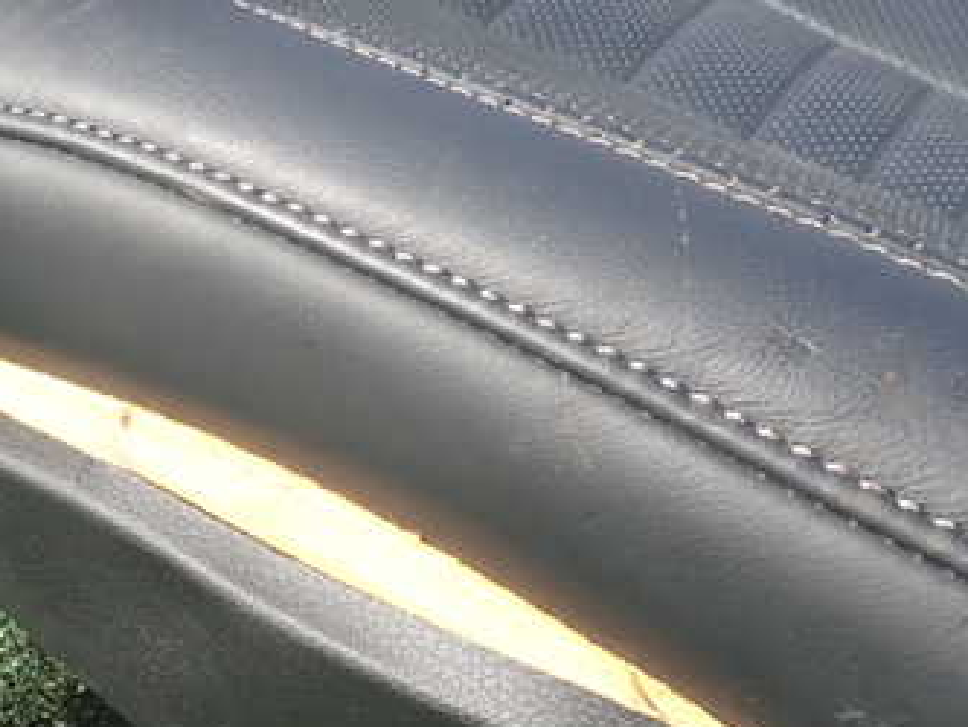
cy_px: 468
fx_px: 1259
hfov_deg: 41.1
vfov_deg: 32.0
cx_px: 265
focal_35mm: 45
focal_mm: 4.5
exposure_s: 1/500
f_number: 2.8
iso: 100
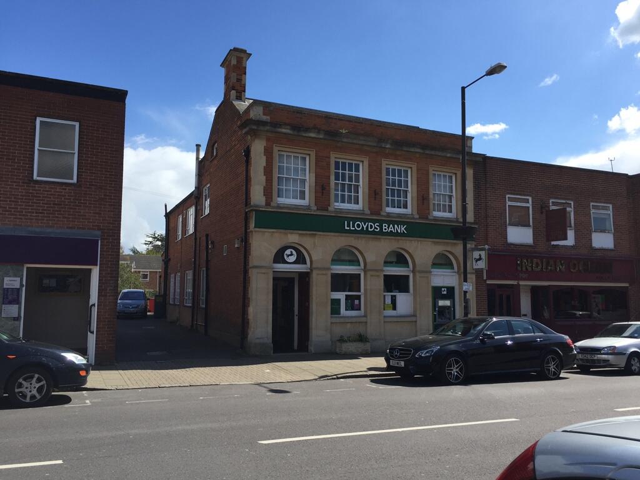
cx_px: 320
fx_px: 536
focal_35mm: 29
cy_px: 240
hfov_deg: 61.7
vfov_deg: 48.2
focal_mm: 4.15
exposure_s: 1/1883
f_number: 2.2
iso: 32
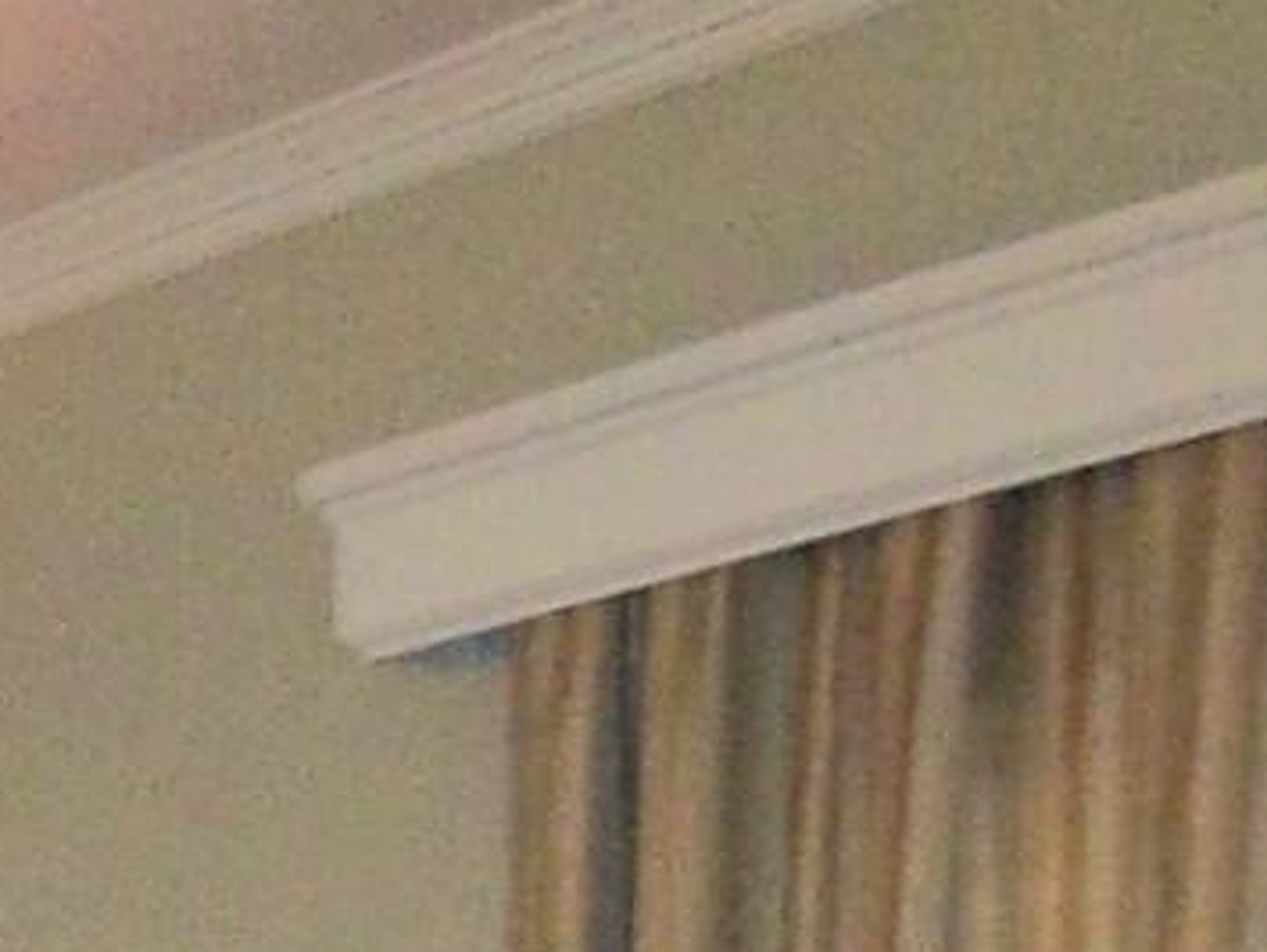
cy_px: 2484
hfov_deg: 12.2
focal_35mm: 133
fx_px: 4871
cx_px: -1657
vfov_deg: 9.6
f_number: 2.8
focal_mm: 3.8
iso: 200
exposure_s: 1/30
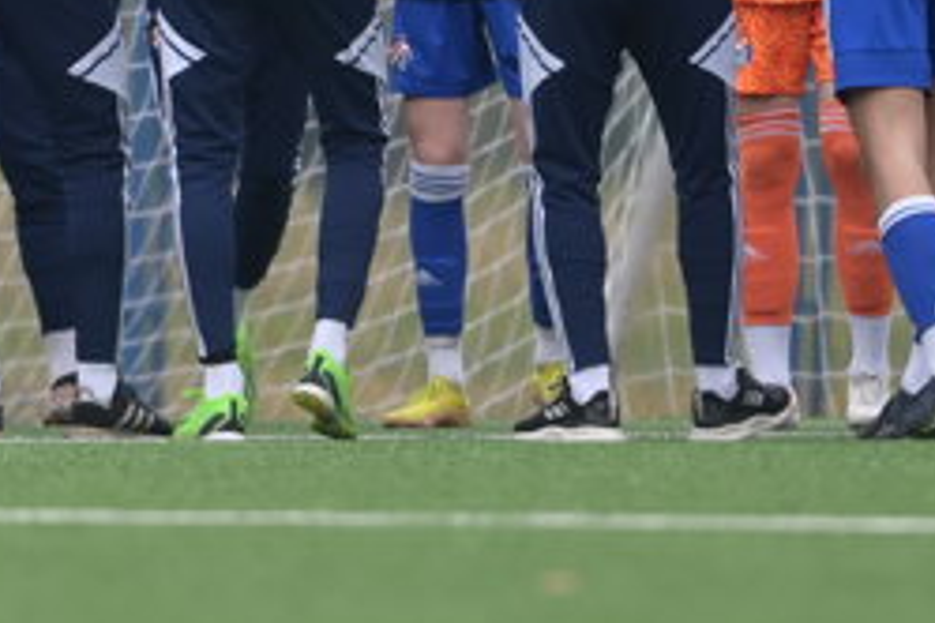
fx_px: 49993
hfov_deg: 1.1
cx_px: 394
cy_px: 223
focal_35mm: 1925
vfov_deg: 0.7
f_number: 2.8
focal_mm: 400
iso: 500
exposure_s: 1/3200
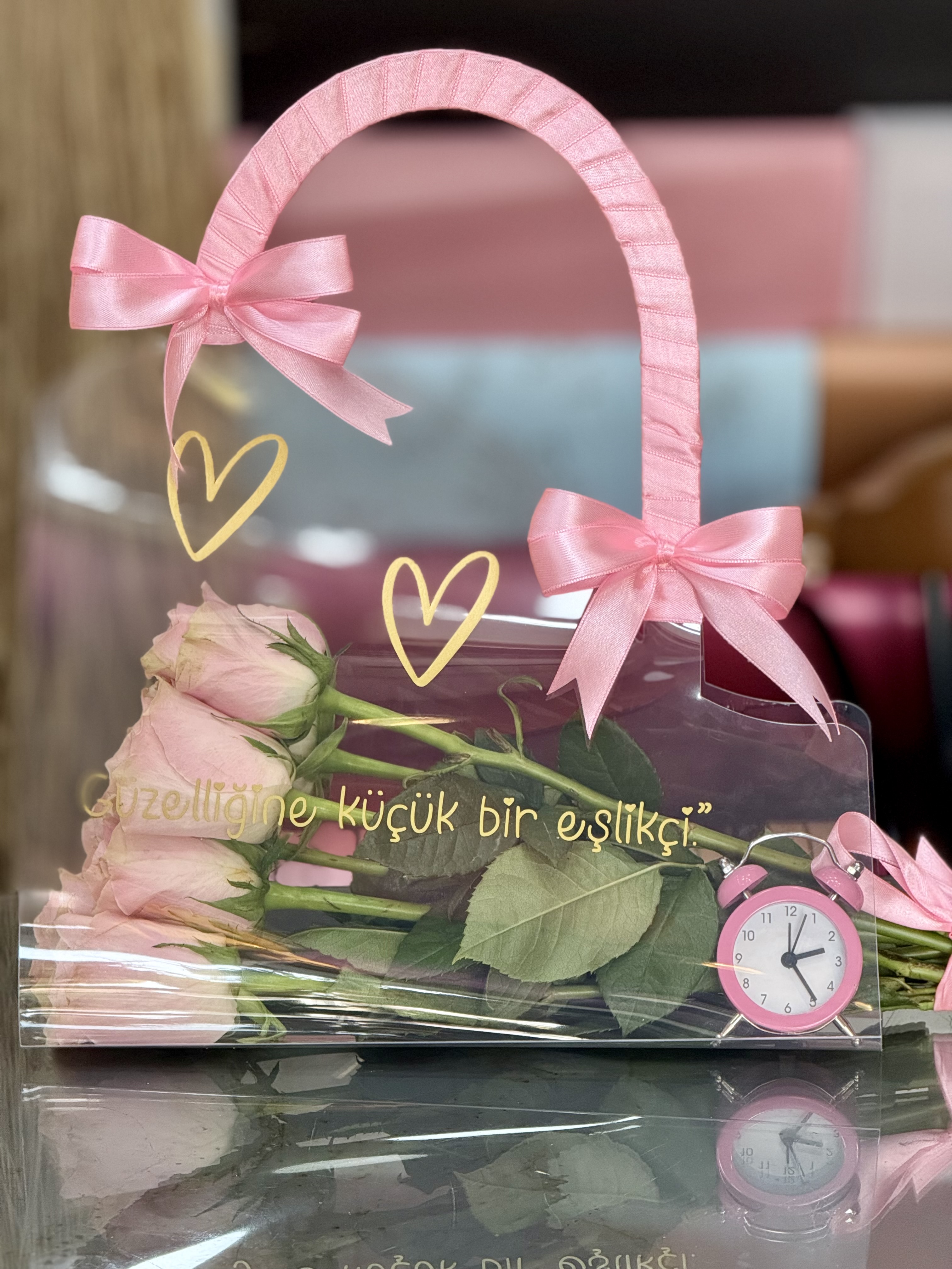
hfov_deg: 12.3
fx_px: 4400
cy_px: 634
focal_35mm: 120
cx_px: 476
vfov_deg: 16.4
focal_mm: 15.66
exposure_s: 1/100
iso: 250
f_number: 2.8
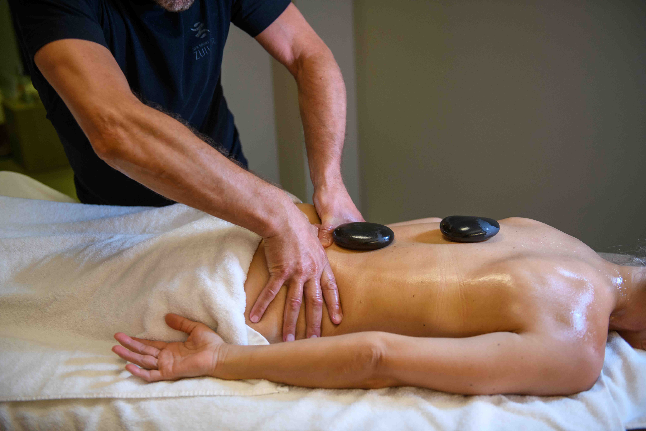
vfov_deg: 30.5
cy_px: 216
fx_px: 789
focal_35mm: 44
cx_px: 323
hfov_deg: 44.5
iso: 450
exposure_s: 1/50
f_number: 2.8
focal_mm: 44
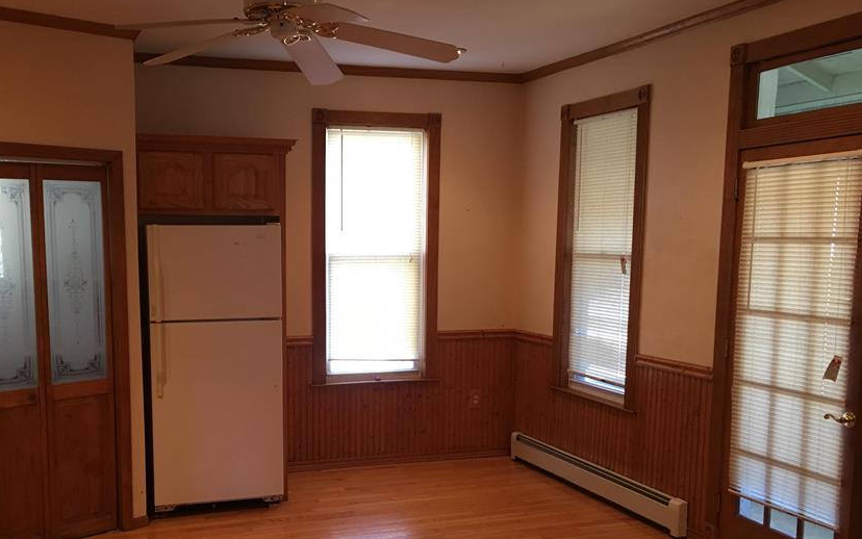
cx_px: 363
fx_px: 893
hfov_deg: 51.3
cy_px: 353
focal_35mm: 38
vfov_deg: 33.4
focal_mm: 4.15
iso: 100
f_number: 2.2
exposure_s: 1/30
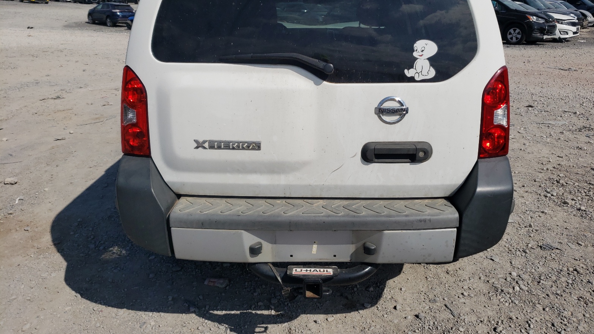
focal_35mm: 29
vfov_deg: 40.0
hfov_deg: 66.1
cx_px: 304
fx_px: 457
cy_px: 135
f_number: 1.5
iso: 50
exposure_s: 1/10000
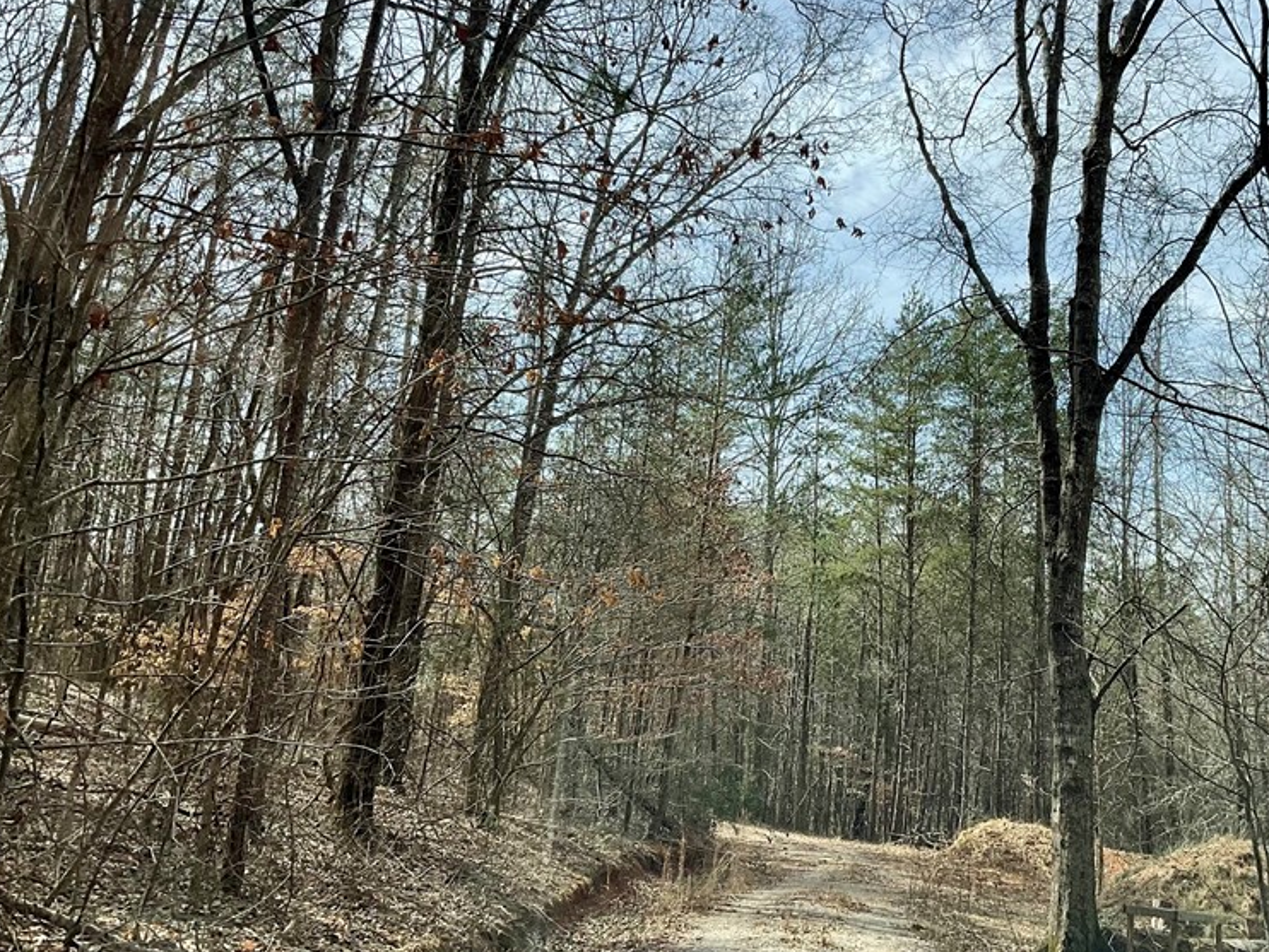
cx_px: 800
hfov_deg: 46.3
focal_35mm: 40
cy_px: 456
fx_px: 1467
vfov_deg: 36.0
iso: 16
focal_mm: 3
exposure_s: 1/1055
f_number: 1.8
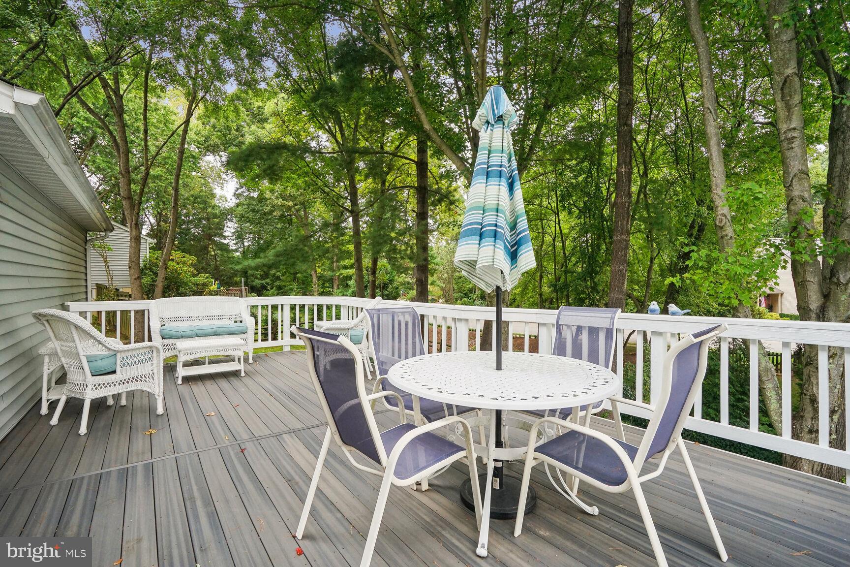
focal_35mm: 16
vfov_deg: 73.7
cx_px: 425
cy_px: 284
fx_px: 378
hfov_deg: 96.7
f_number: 9
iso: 800
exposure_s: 1/160
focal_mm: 16
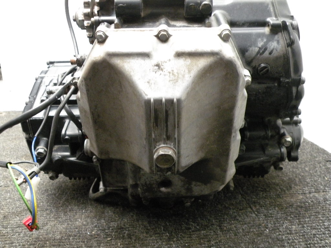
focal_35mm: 33
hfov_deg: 55.4
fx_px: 316
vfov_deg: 42.9
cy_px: 124
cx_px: 166
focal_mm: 5.8
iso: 400
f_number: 3.2
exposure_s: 1/18.3
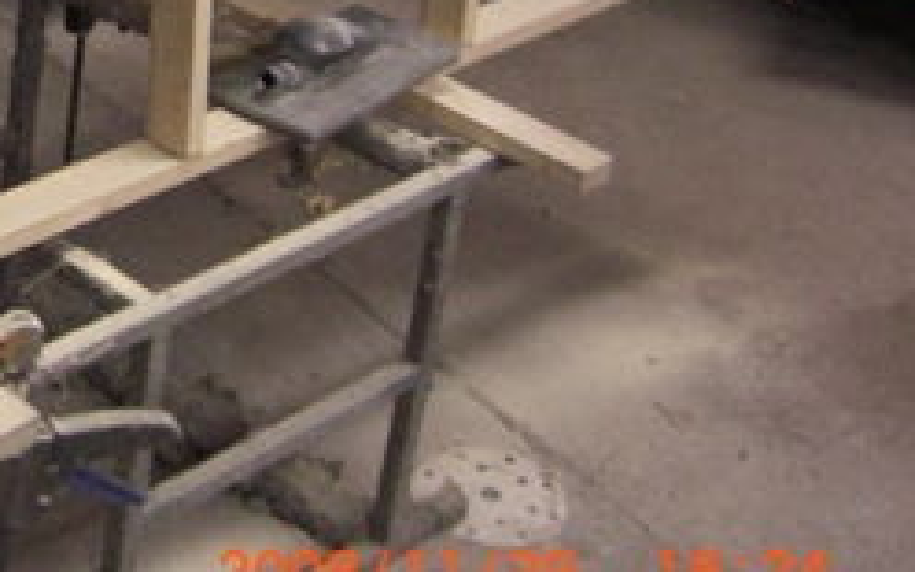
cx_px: -207
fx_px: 2593
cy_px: -129
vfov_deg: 12.3
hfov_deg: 18.8
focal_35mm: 104
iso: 800
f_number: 2.8
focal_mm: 7.9
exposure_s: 1/60
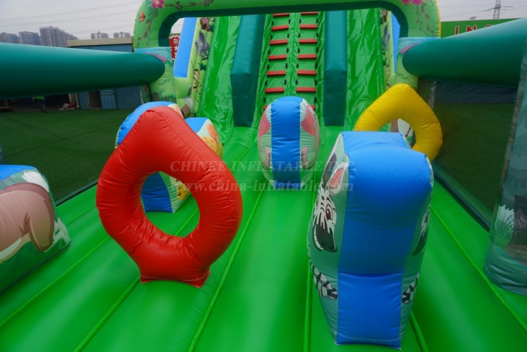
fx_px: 351
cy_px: 176
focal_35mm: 24
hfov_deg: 73.7
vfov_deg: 53.1
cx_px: 264
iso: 100
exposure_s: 1/125
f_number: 8
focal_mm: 16
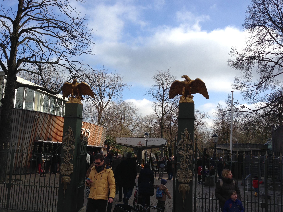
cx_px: 119
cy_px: 122
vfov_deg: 35.9
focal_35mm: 40
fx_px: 327
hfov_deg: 46.6
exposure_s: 1/951
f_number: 2.4
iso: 50
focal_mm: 4.12
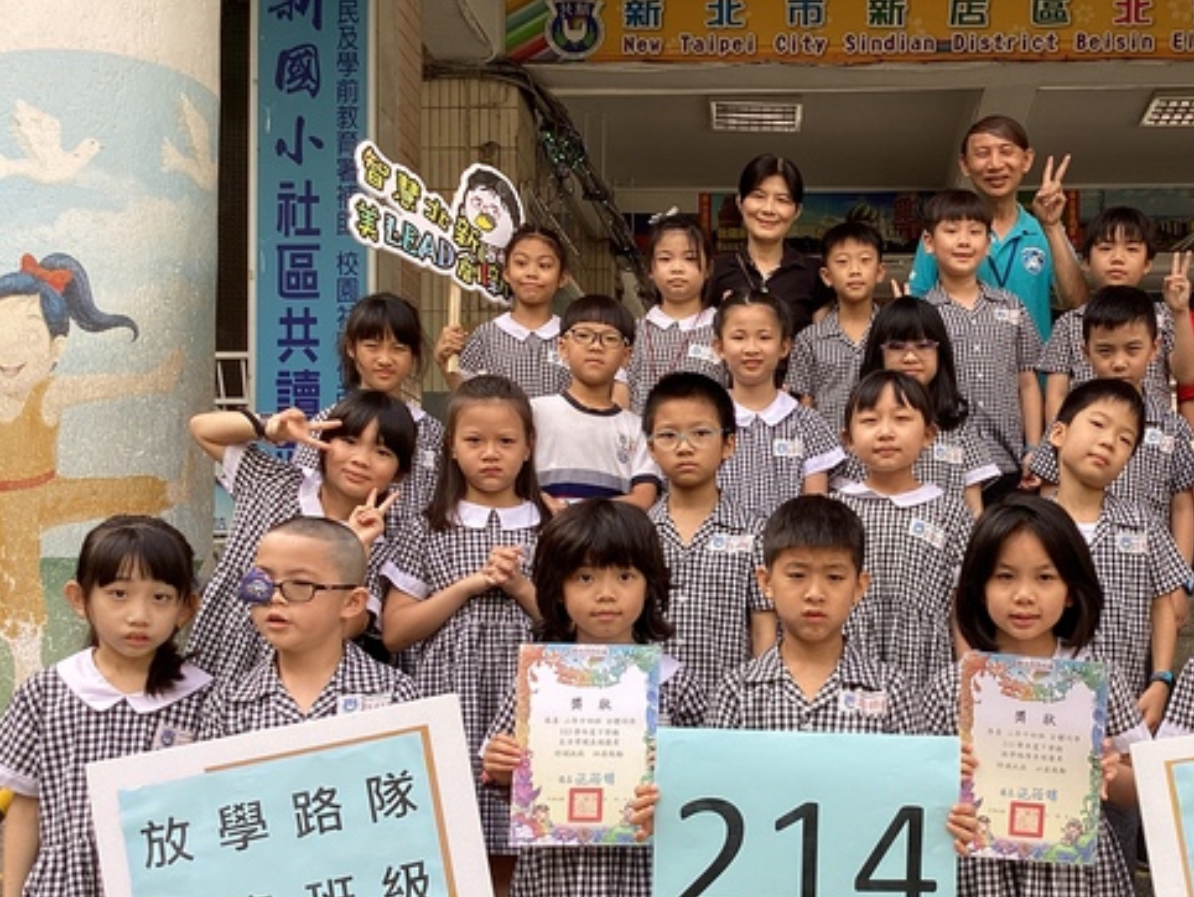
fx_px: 1553
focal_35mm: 45
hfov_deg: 41.3
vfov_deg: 31.9
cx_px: 830
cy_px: 603
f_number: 2.4
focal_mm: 3.3
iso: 25
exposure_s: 1/126
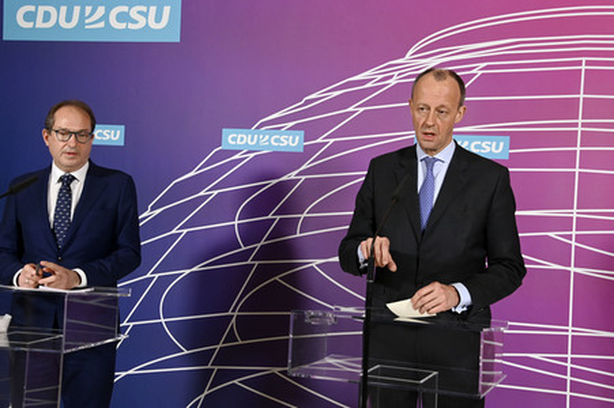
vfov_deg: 24.6
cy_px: 204
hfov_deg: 36.3
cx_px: 307
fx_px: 937
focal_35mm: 55
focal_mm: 55
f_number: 5.6
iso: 3200
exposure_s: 1/250
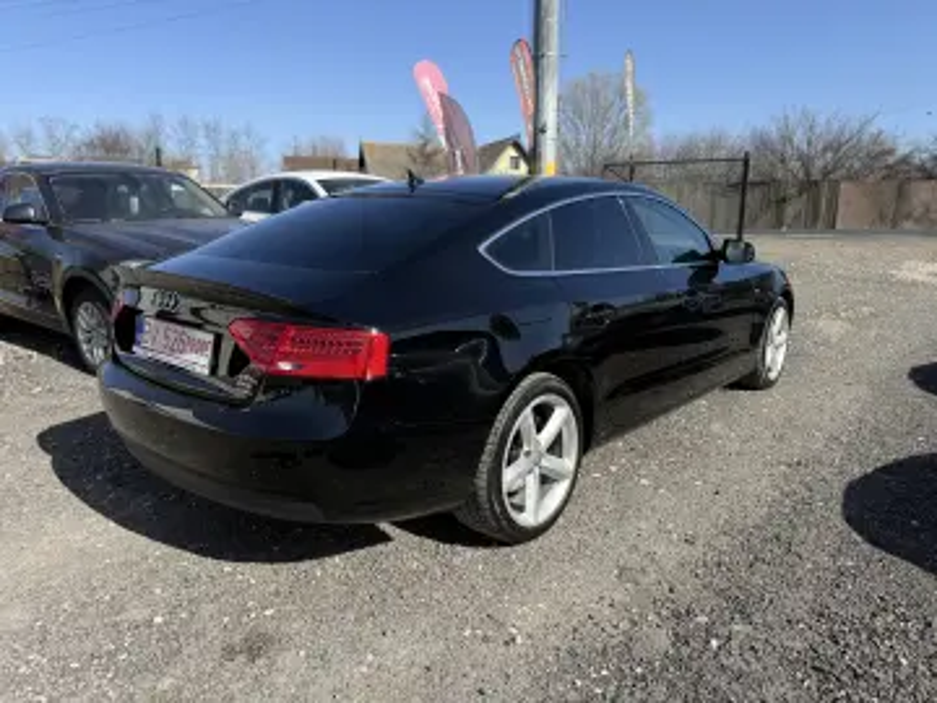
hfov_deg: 71.6
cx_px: 468
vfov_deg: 56.8
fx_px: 650
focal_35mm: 24
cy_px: 352
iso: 80
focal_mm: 6.76
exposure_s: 1/3021
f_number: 1.78
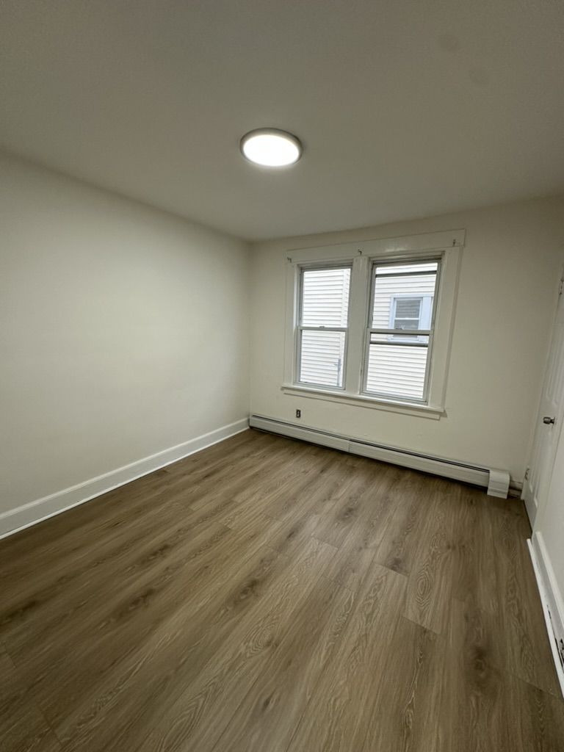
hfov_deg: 85.7
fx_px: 304
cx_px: 282
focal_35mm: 14
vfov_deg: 102.1
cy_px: 376
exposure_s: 1/120
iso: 200
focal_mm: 2.22
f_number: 2.2
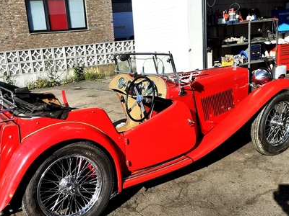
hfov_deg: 50.7
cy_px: 120
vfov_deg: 39.6
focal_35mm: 36
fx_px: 301
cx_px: 105
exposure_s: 1/1672
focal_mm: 3.6
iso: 40
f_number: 1.9
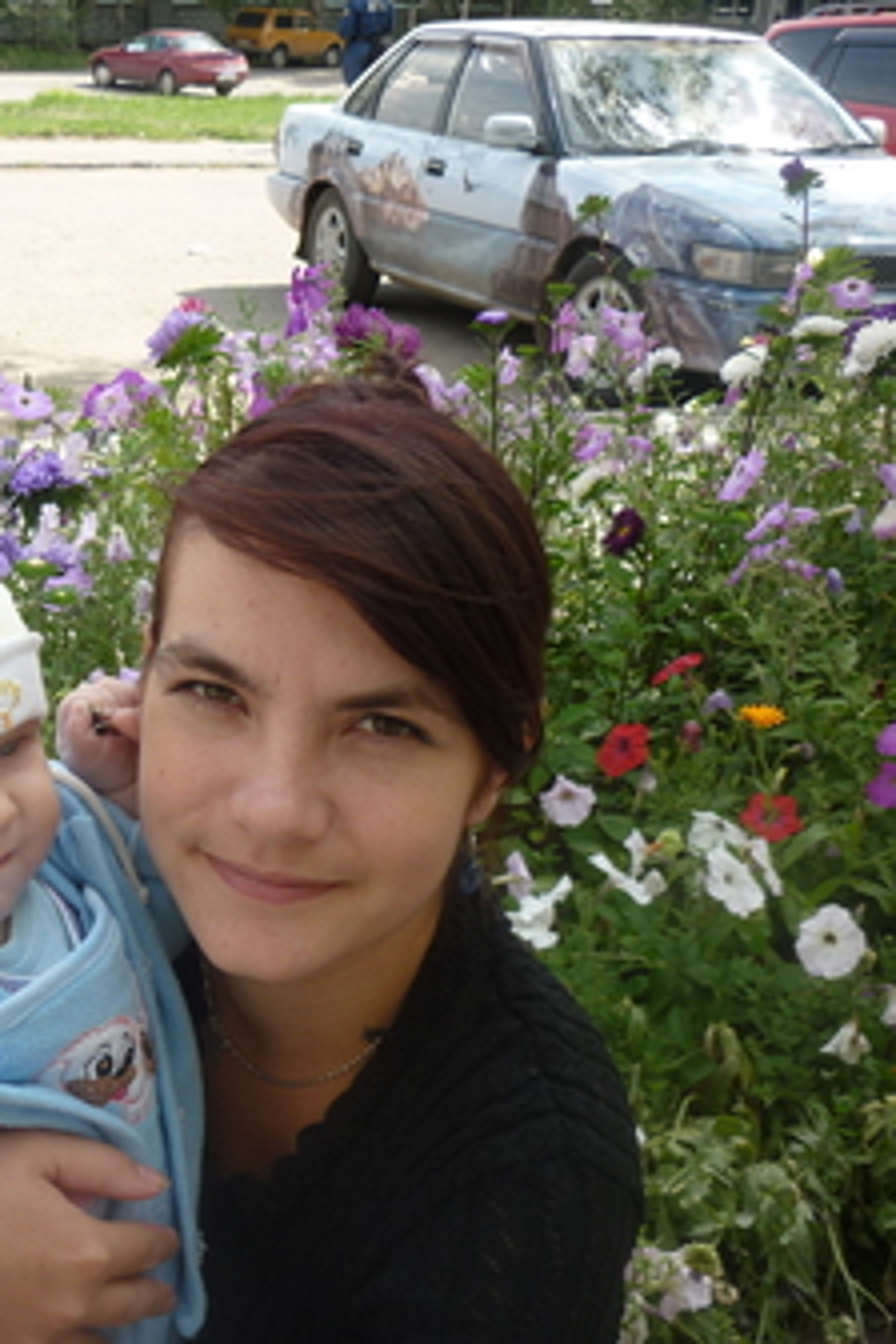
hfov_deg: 28.0
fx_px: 1717
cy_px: 672
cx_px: 72
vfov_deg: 42.7
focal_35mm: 46
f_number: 2.8
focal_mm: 5.5
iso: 80
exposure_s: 1/500
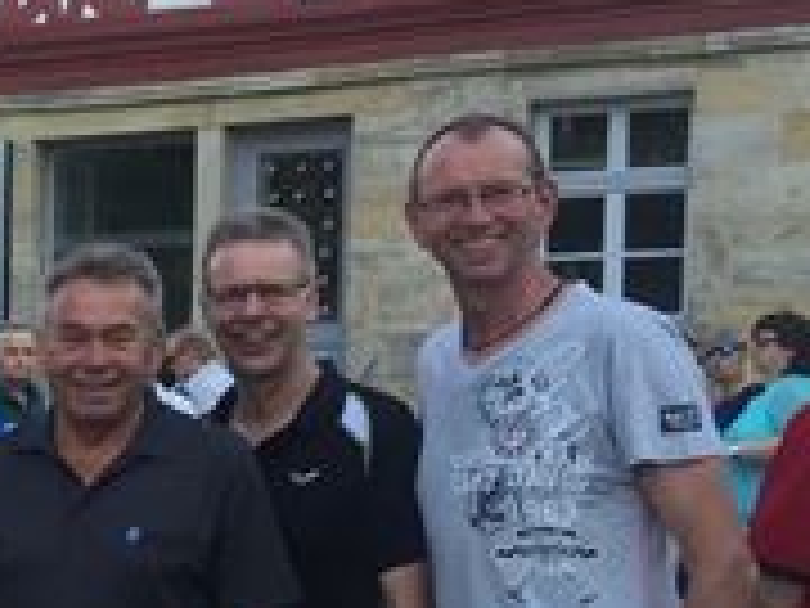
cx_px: -639
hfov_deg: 15.1
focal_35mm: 113
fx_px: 2644
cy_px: 628
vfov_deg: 12.9
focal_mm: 4.15
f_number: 2.2
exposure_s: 1/181
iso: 32
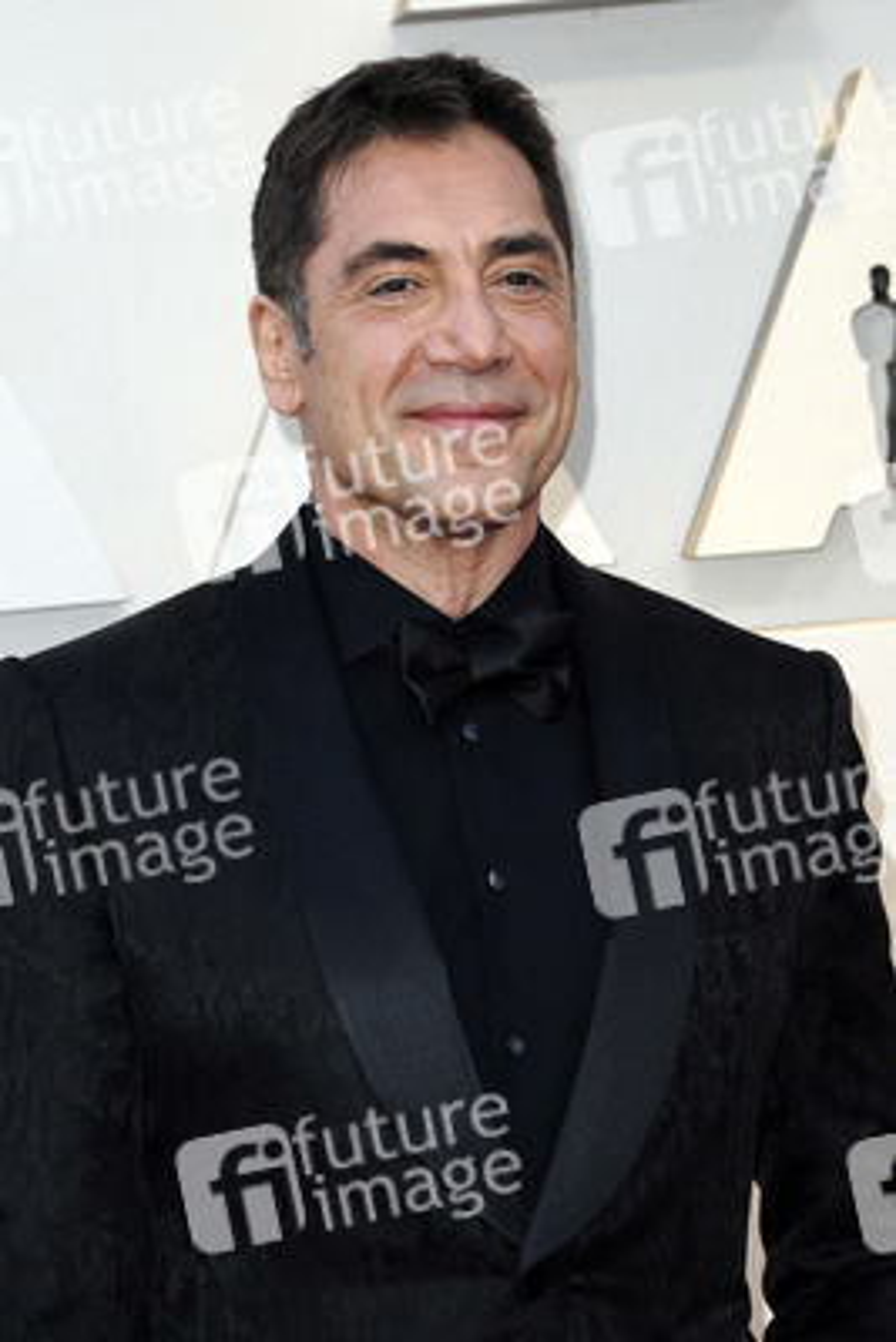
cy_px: 671
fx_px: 6341
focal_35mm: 170
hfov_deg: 8.1
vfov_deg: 12.1
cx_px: 448
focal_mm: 170
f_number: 8
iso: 800
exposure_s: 1/250
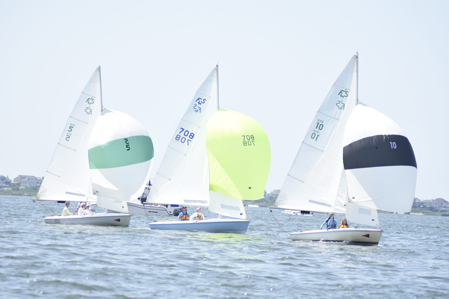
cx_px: 224
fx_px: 3087
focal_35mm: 248
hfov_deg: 8.3
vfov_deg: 5.6
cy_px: 150
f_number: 5
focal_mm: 165
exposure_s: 1/1600
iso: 320
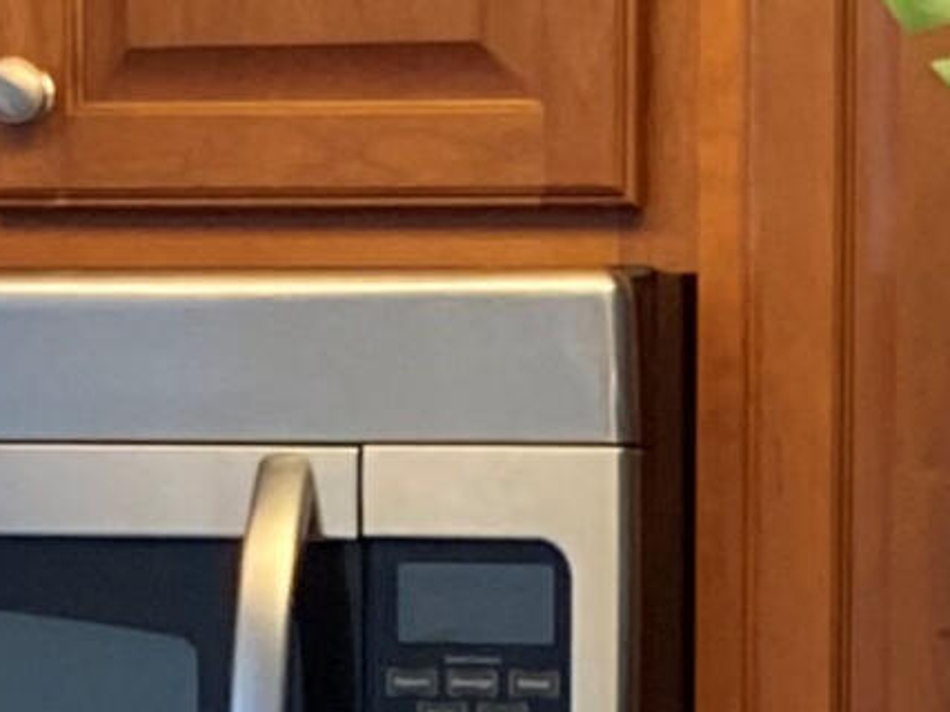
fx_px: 12346
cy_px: 1222
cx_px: 941
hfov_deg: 4.4
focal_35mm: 450
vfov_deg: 3.3
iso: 20
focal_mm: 7.5
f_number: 2.2
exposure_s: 1/2222
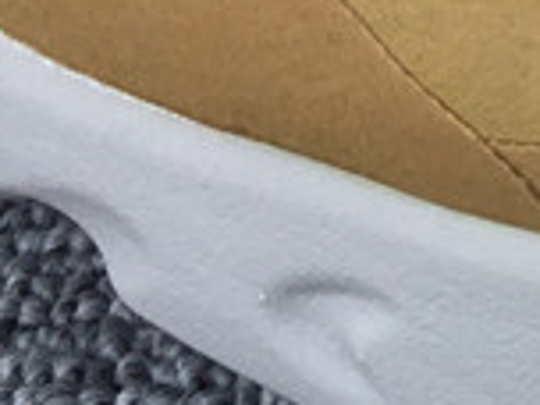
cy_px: -268
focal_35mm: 183
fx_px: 2855
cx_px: 1034
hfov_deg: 10.1
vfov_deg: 7.9
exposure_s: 1/485
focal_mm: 3.3
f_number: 2.4
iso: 25
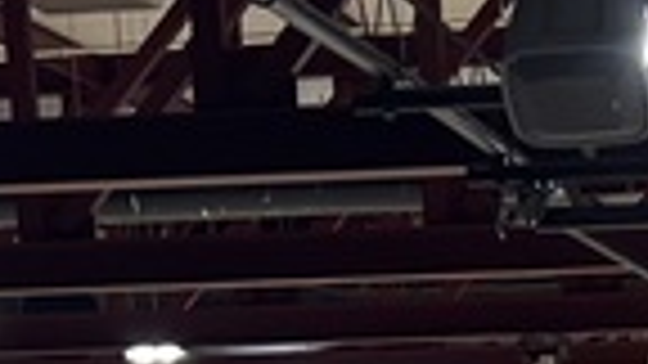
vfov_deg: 5.4
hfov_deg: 10.5
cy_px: 1393
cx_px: 774
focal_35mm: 202
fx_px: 3471
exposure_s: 1/60
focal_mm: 5.7
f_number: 1.5
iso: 80
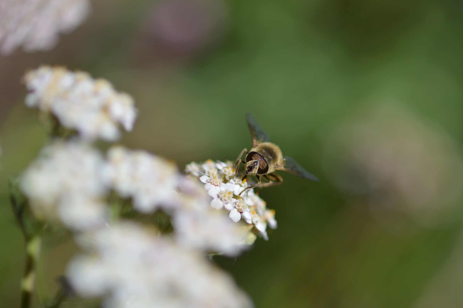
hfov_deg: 13.1
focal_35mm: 158
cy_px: 154
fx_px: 2024
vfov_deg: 8.7
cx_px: 232
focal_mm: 105
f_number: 3.5
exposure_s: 1/2000
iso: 100
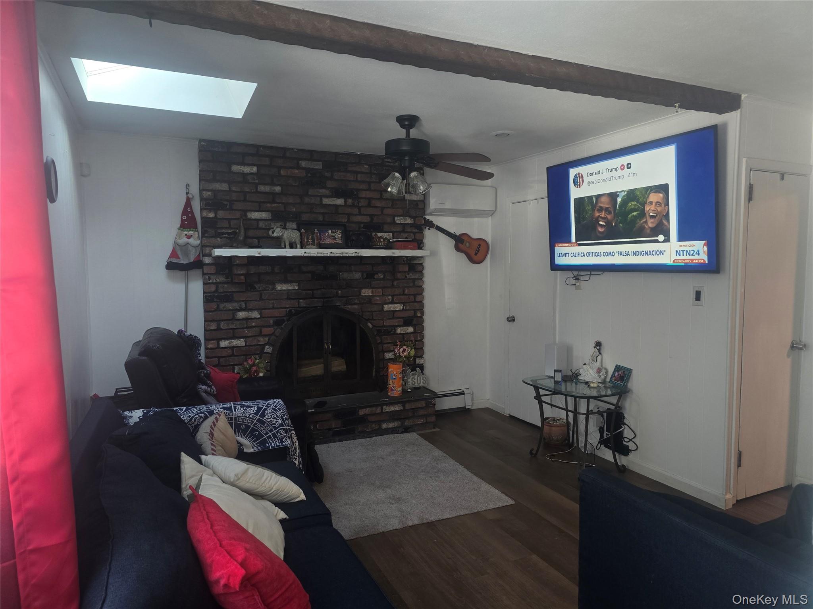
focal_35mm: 23
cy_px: 304
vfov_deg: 58.9
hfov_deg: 73.9
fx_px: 540
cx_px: 406
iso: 100
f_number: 1.7
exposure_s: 1/40
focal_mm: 6.3
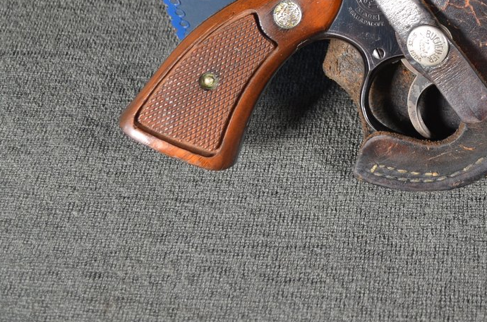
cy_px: -70
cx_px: 488
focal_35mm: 82
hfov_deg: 23.7
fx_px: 1107
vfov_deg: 15.9
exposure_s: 1/60
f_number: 4
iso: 450
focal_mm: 22
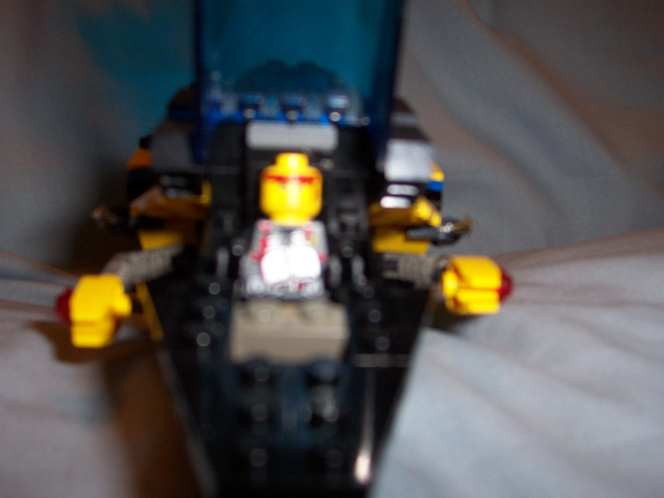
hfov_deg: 50.1
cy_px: 249
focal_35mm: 37
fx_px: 710
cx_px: 332
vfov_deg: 38.7
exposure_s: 1/60
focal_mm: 5.6
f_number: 2.8
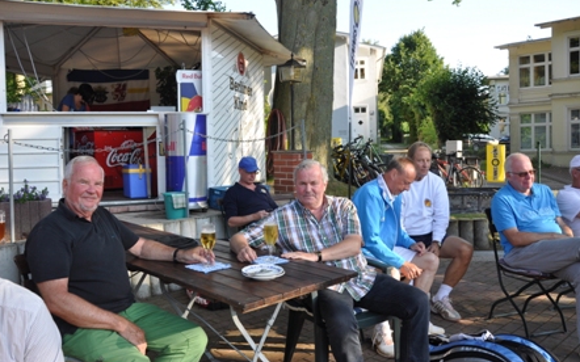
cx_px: 291
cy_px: 171
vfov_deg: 38.8
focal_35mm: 33
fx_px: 514
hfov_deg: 58.9
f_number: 6.3
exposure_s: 1/160
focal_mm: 21
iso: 200
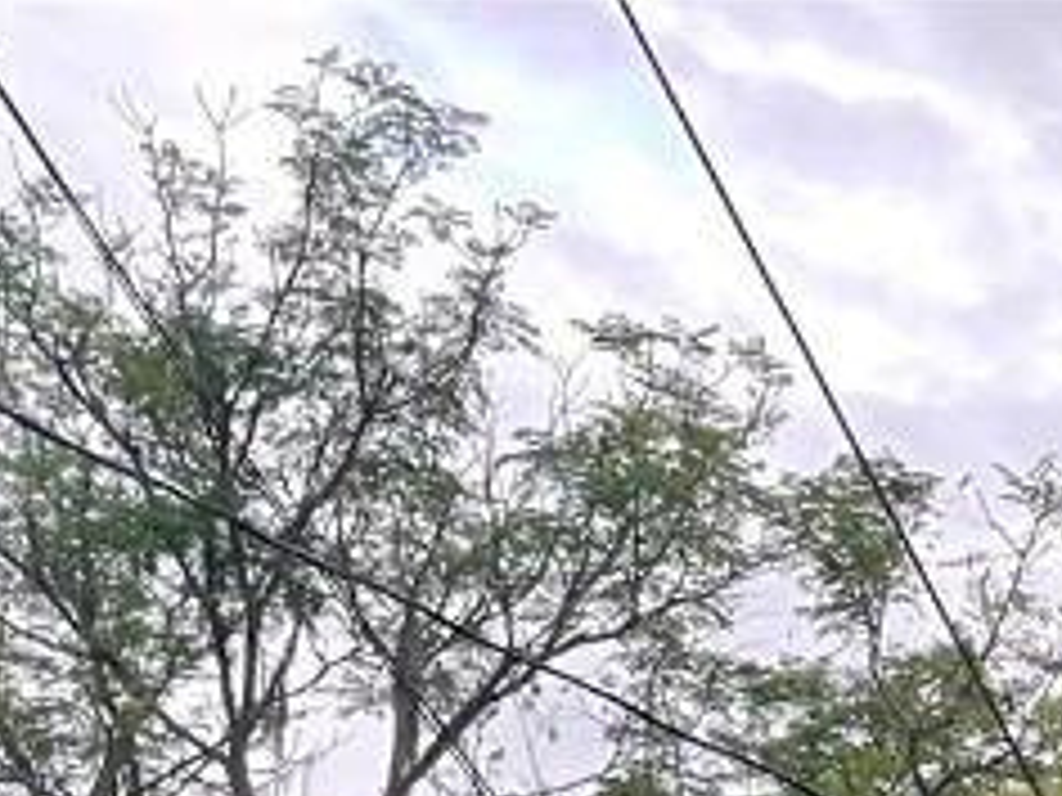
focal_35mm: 113
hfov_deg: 15.7
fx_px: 3467
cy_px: 1722
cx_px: 1706
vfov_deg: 11.5
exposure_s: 1/60
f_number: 1.6
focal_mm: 4.2
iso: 400
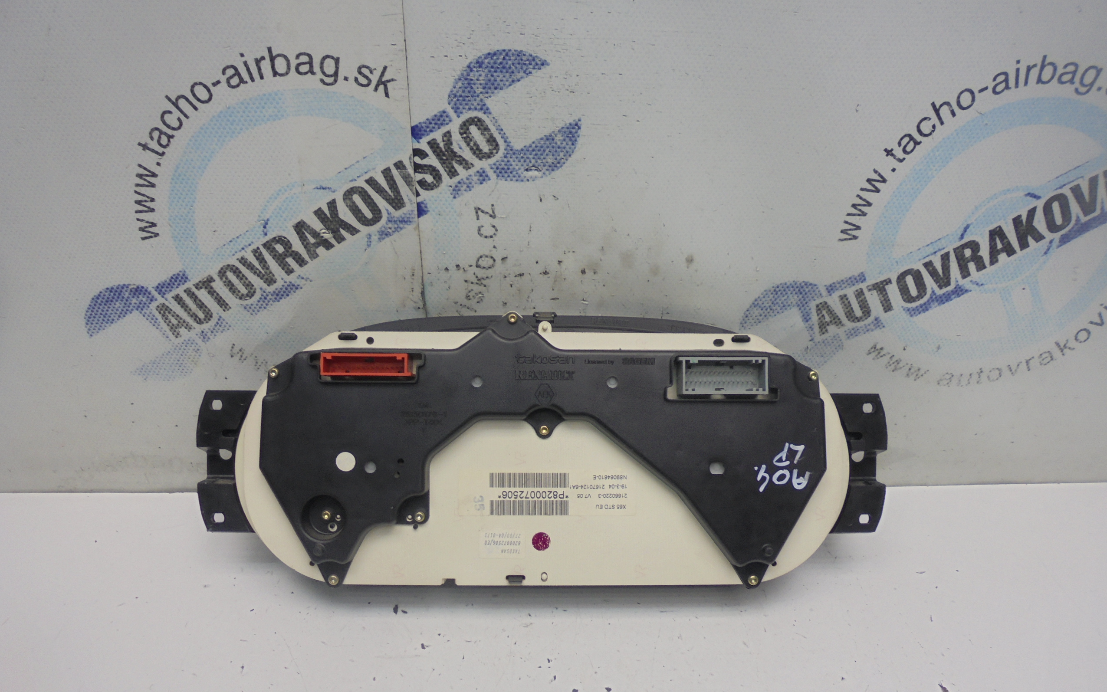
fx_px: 845
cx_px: 556
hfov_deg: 66.5
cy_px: 384
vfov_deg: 44.5
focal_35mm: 28
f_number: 3.5
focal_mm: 4.6
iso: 100
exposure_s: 1/40
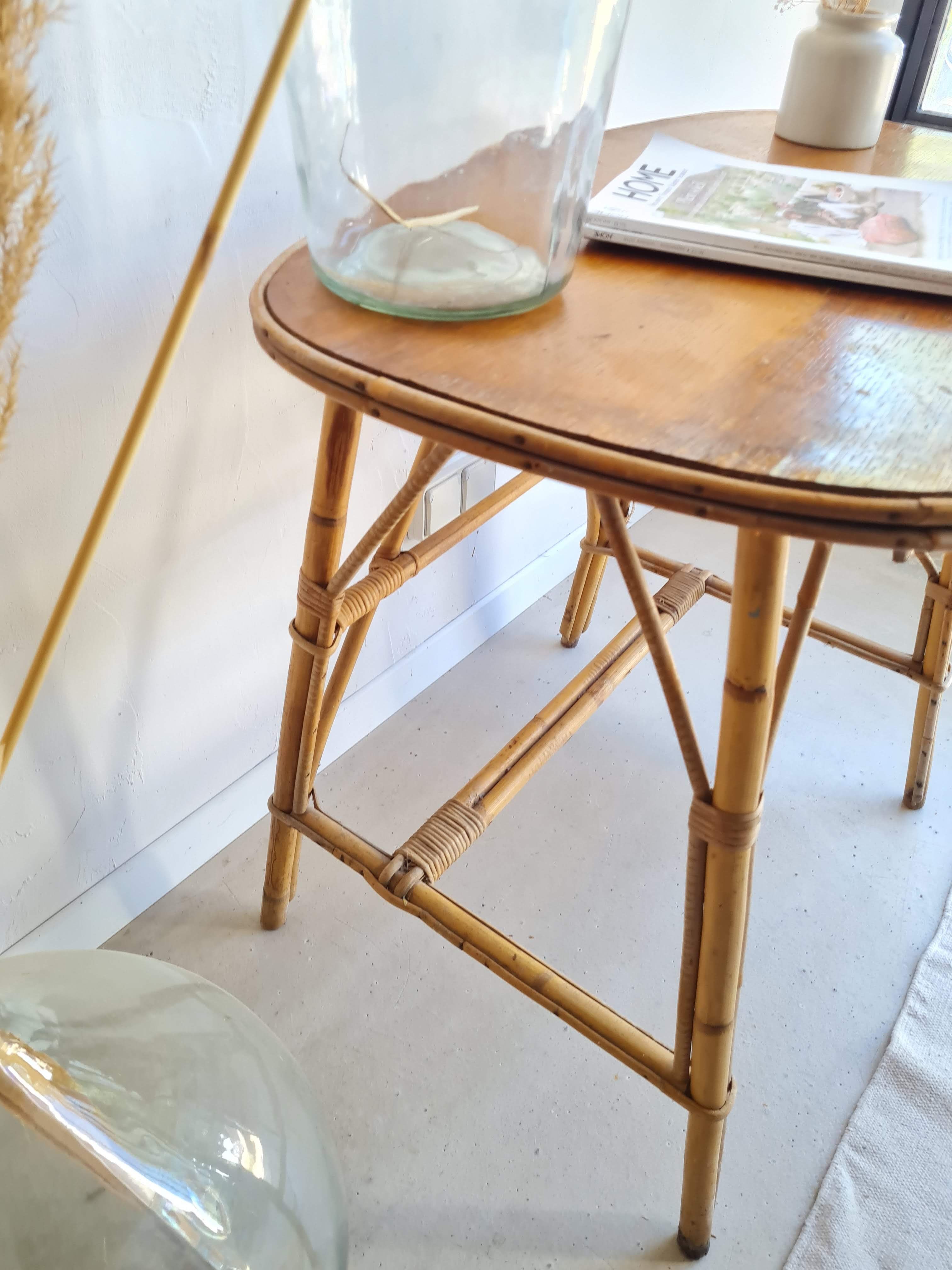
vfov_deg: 67.3
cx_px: 476
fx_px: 953
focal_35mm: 26
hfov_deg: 53.1
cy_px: 635
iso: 125
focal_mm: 5.4
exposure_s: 1/100
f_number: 1.8
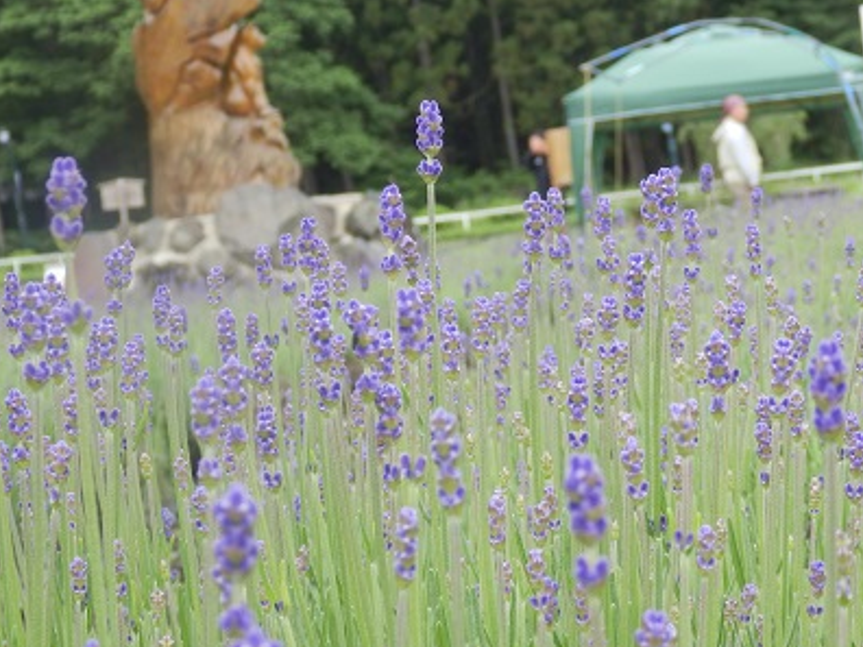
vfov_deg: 16.2
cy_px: 229
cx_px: 458
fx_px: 2269
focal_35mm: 91
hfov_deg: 21.5
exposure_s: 1/100
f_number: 4.2
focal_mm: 10.8
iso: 125
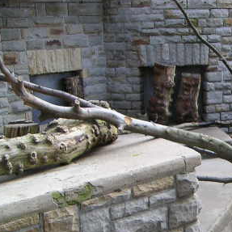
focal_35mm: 73
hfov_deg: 22.6
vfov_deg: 23.4
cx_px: 241
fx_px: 554
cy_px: 178
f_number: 2.8
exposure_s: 1/90
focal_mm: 4.8
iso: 64
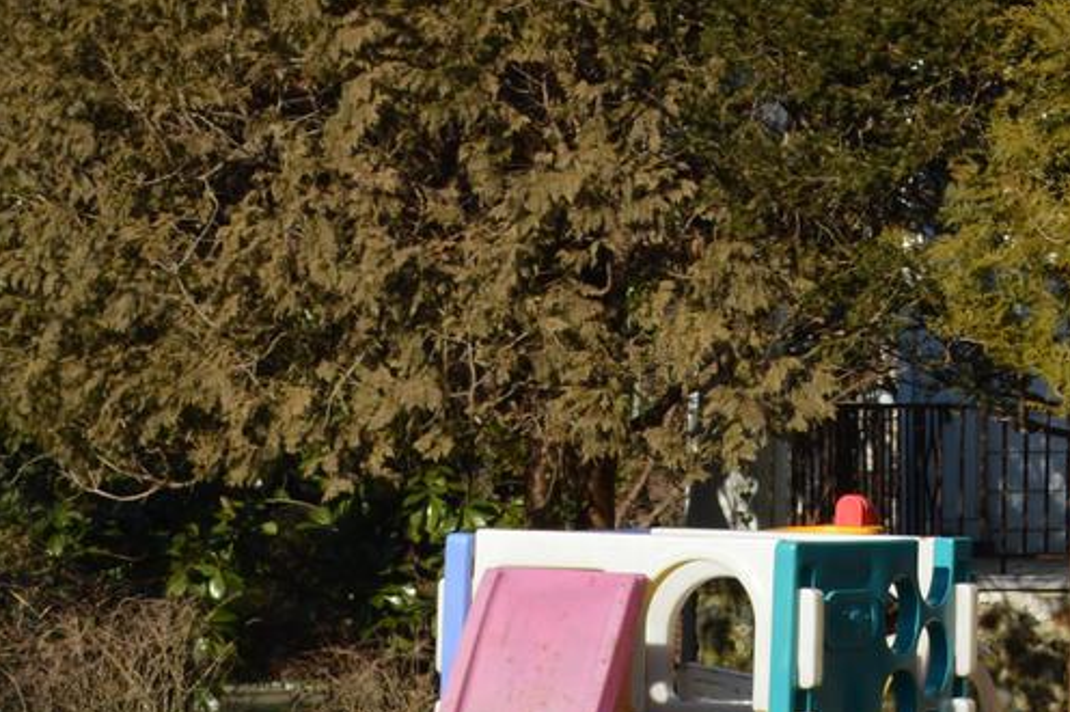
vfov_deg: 8.5
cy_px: 36
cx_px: 1685
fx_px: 4782
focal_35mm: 161
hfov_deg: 12.1
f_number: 8
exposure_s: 1/250
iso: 100
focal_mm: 26
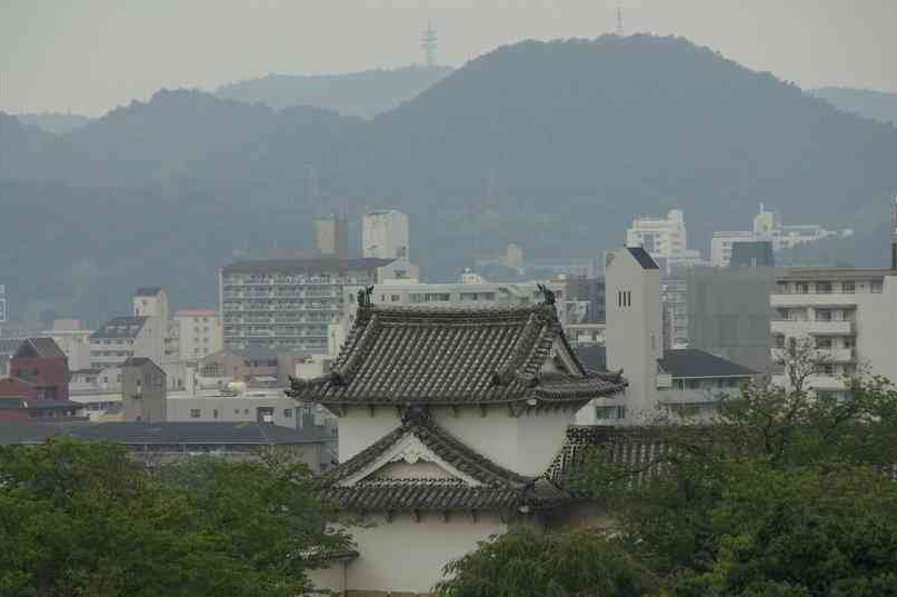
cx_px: 433
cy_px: 335
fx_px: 7187
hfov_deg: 7.1
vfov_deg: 4.8
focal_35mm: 289
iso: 100
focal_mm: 155
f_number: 6.7
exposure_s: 1/250
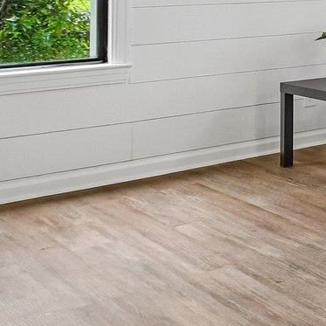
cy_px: -62
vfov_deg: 22.7
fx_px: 746
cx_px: 602
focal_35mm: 70
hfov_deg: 18.6
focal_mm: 10
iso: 400
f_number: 8
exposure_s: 1/5
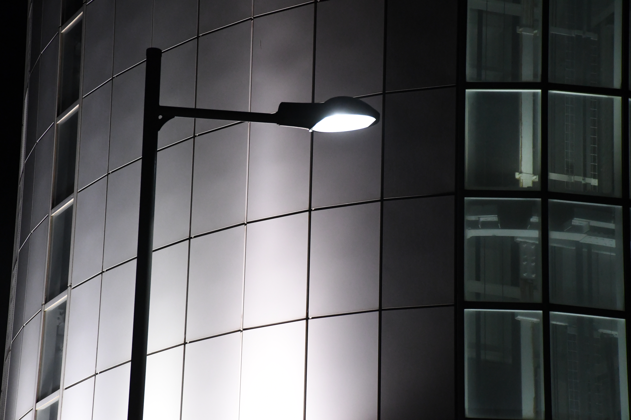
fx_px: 2366
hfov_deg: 15.2
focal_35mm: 135
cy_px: 210
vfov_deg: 10.2
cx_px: 316
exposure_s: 1/160
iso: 6400
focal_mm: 90
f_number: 8
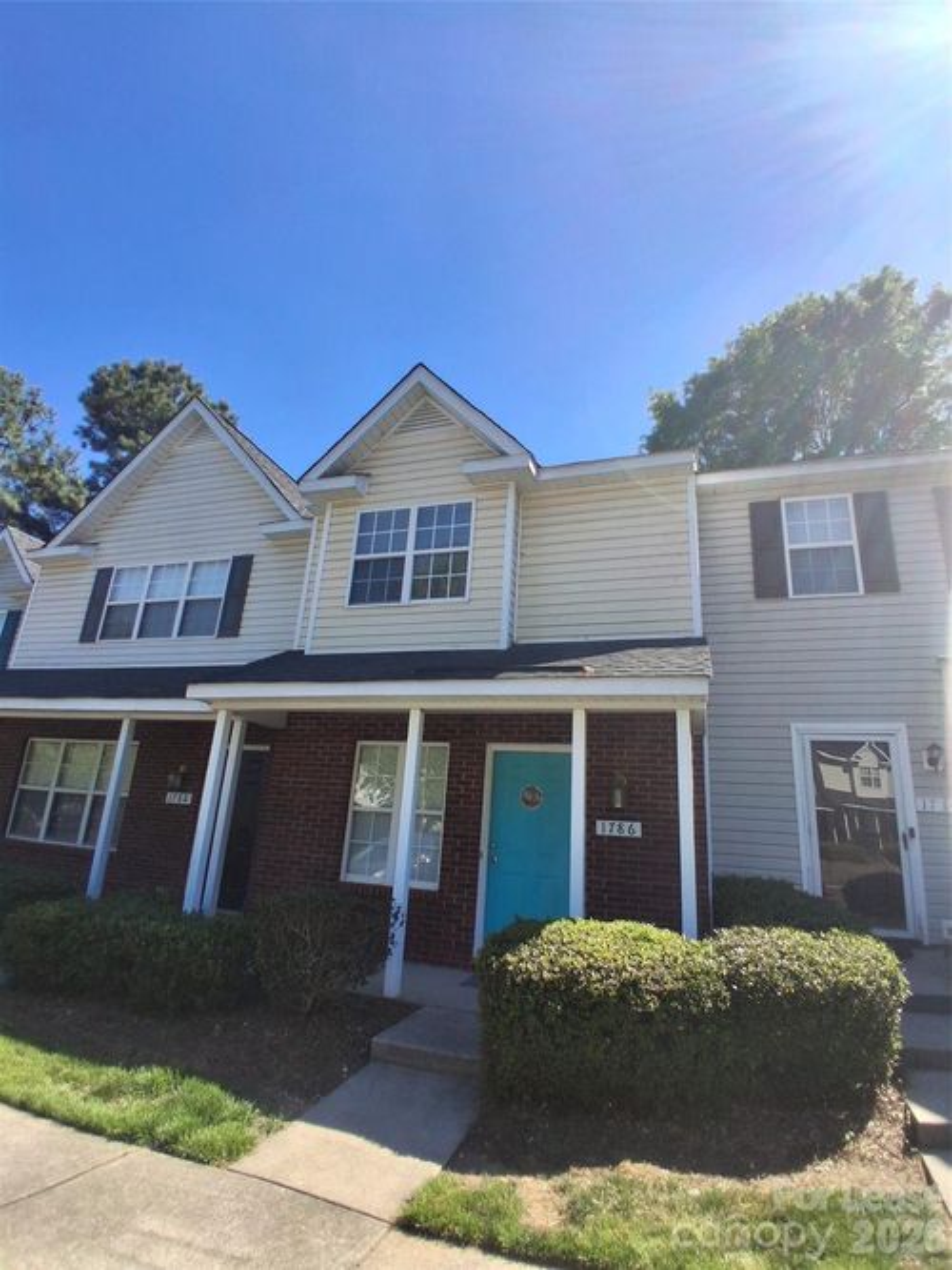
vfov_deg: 91.0
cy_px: 635
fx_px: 624
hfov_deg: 74.7
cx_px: 476
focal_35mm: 17
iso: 50
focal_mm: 1.4
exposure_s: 1/1587
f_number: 2.2
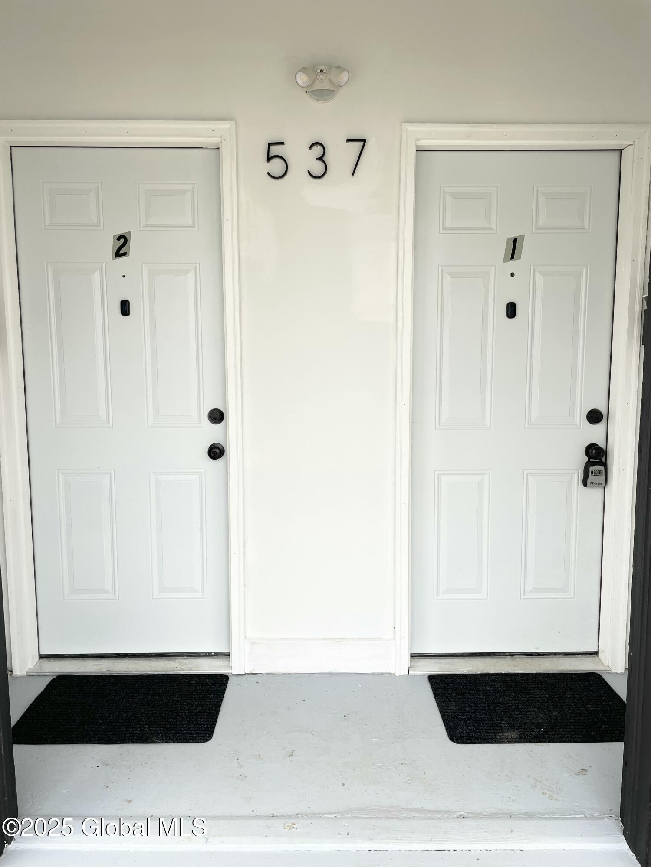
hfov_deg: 53.1
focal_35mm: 26
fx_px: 652
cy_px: 434
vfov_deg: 67.3
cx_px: 326
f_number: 1.6
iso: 32
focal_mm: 4.2
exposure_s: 1/190
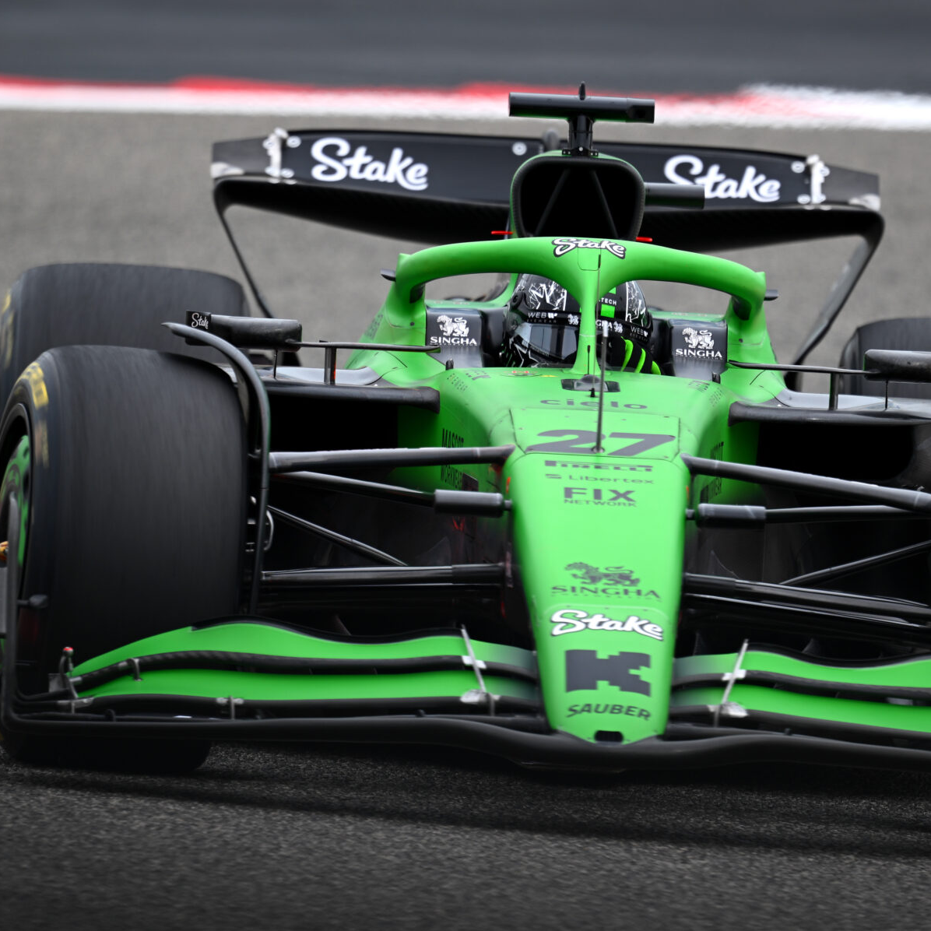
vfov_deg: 2.3
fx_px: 23339
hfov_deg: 2.3
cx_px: 567
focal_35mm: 767
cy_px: 466
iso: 40
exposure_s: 1/640
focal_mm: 400
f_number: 2.8
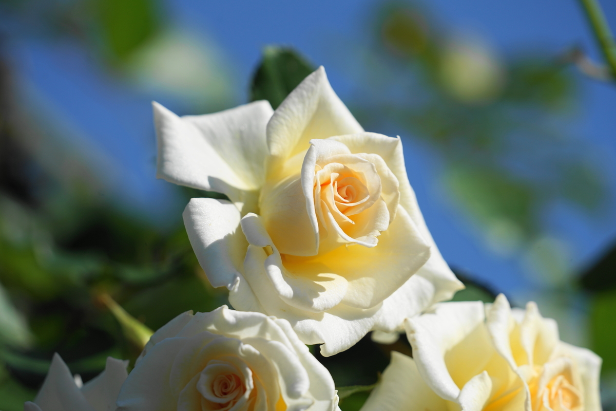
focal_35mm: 300
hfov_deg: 6.9
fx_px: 5133
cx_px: 308
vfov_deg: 4.6
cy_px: 206
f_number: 7.1
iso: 100
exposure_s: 1/800
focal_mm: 300
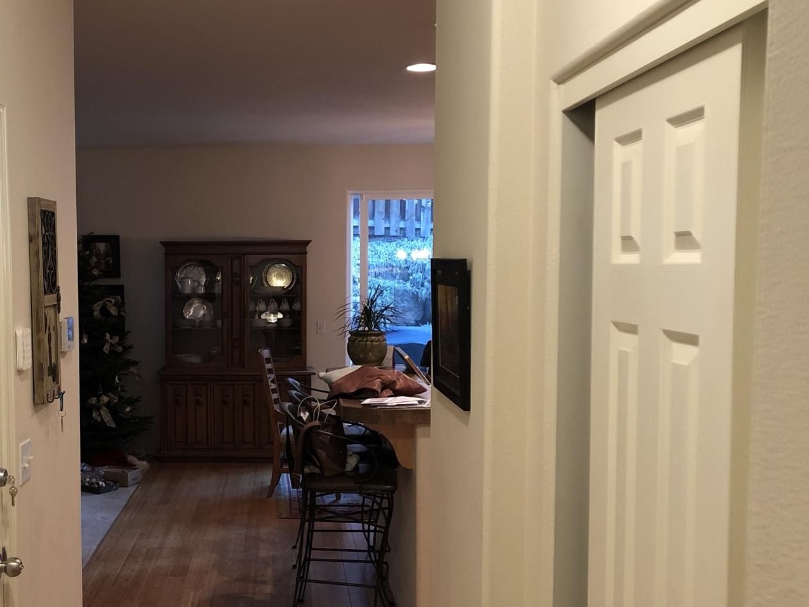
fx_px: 1052
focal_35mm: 45
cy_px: 354
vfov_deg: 32.1
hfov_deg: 41.0
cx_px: 215
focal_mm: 3.99
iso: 64
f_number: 1.8
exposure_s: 1/15
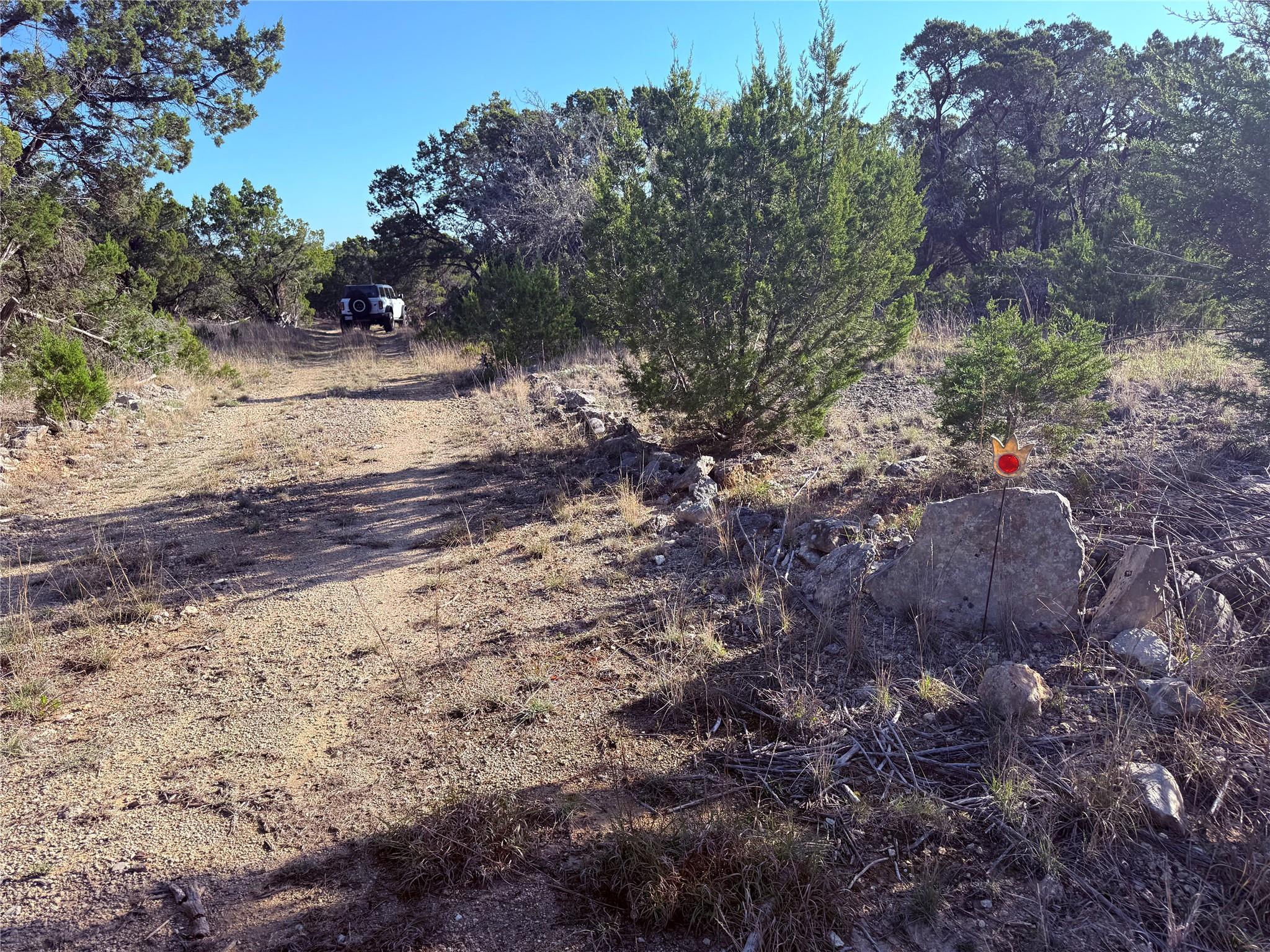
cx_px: 635
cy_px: 476
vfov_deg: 56.8
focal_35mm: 24
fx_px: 881
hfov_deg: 71.6
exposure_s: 1/1812
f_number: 1.78
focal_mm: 6.76
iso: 80
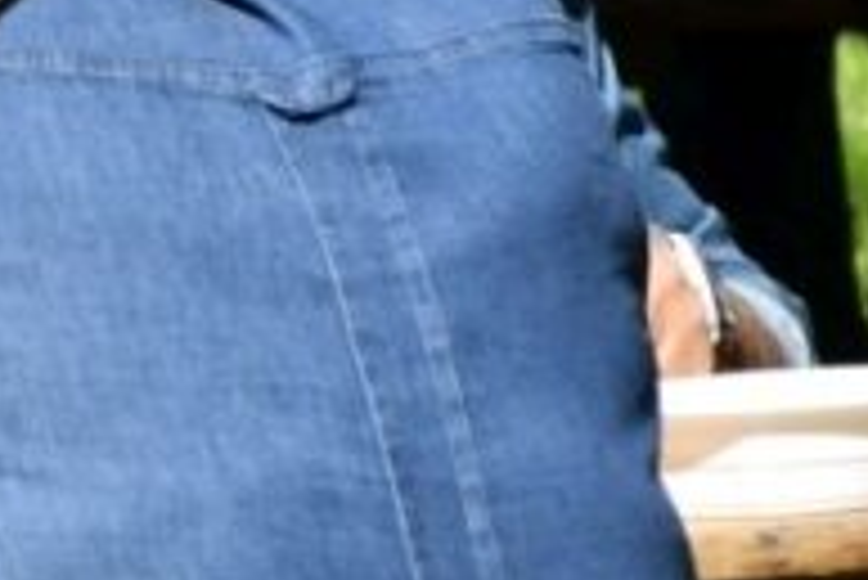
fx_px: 22343
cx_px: -1462
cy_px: 292
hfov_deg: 2.2
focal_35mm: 926
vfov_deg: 1.5
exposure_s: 1/250
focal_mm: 95
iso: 125
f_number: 8
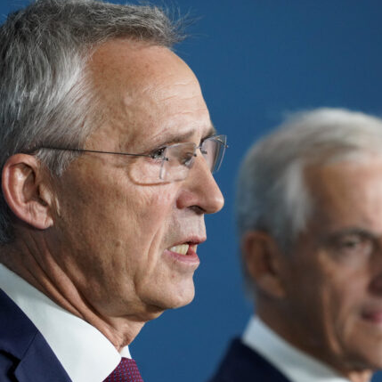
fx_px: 5344
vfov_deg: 4.1
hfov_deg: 4.1
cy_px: 199
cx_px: 214
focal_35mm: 428
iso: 1600
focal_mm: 200
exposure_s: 1/320
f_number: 4
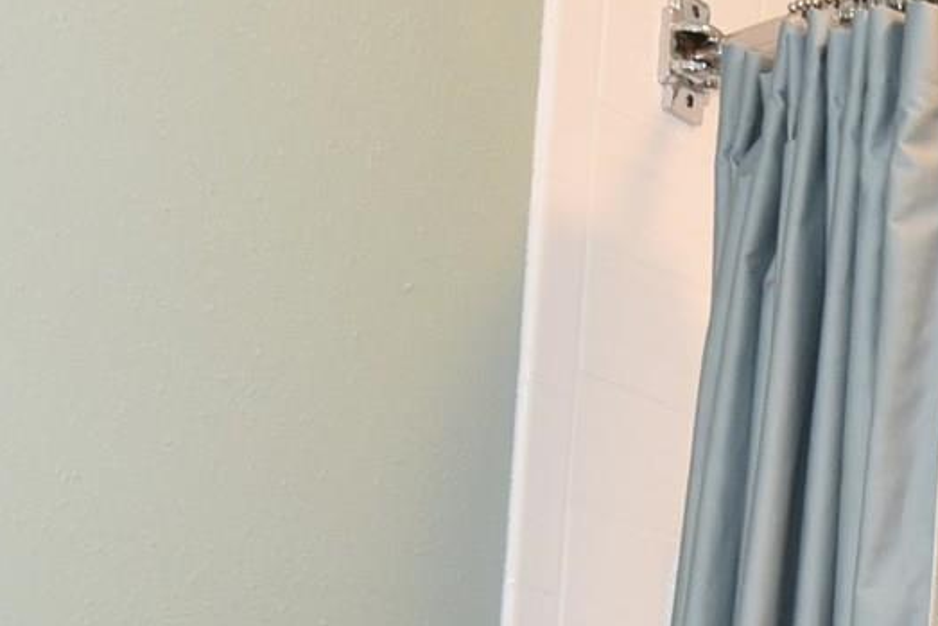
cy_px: 1189
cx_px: 1246
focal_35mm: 94
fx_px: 2450
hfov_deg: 19.8
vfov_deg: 12.9
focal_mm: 16
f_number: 5
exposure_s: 1/100
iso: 800
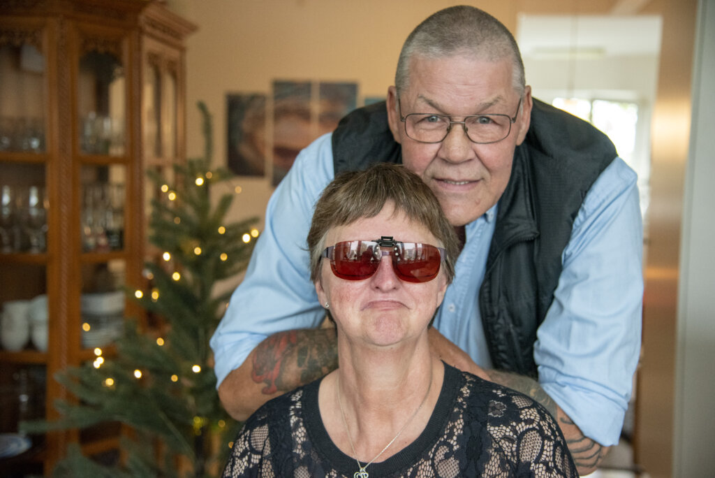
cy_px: 239
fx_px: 954
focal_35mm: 48
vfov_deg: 28.1
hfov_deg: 41.1
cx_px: 358
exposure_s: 1/320
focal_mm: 48
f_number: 4
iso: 3200
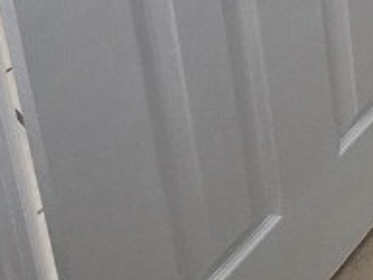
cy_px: -448
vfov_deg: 13.3
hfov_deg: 19.4
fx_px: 744
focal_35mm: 69
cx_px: 705
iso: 160
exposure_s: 1/60
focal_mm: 1.74
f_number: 2.2
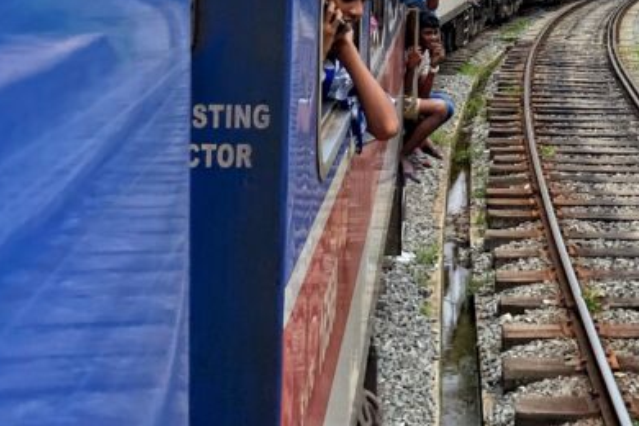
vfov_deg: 18.3
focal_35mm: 71
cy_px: -70
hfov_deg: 27.5
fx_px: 1260
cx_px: 562
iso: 32
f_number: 1.8
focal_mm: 4.25
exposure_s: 1/1779
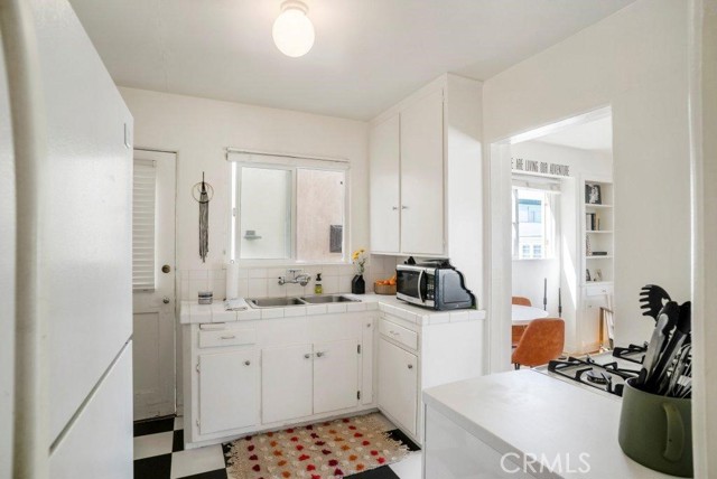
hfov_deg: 89.9
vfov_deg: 67.5
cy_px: 240
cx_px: 358
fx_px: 359
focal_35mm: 18
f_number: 8
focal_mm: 18
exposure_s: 1/100
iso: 125
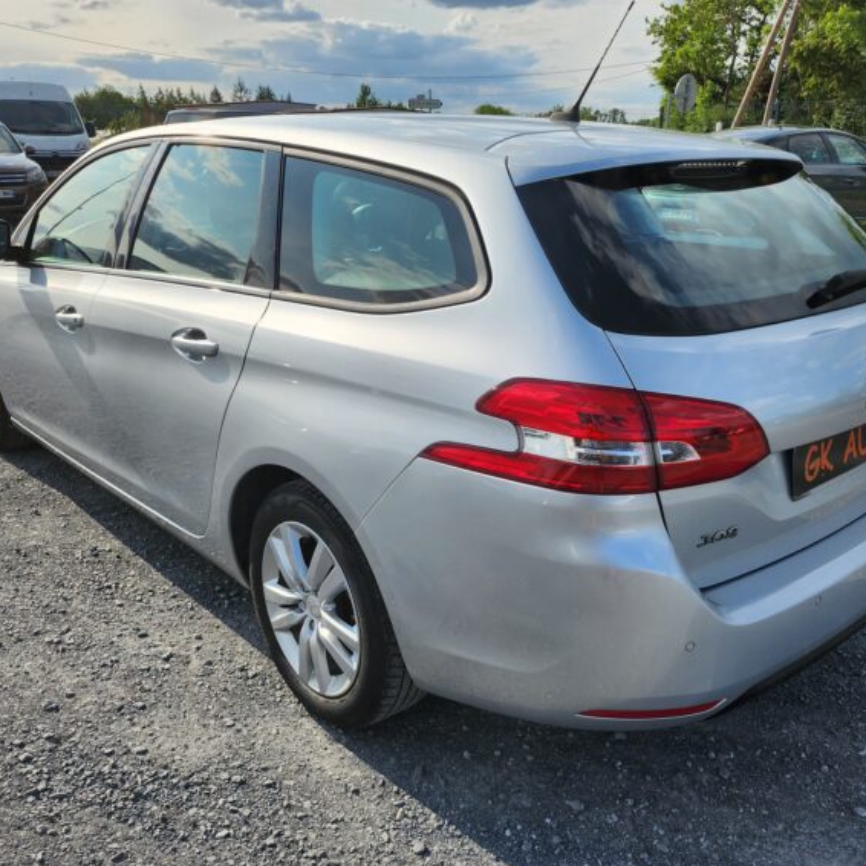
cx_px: 456
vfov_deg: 54.0
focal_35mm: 30
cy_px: 435
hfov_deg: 54.0
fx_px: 849
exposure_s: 1/3075
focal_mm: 5
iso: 50
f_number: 1.8
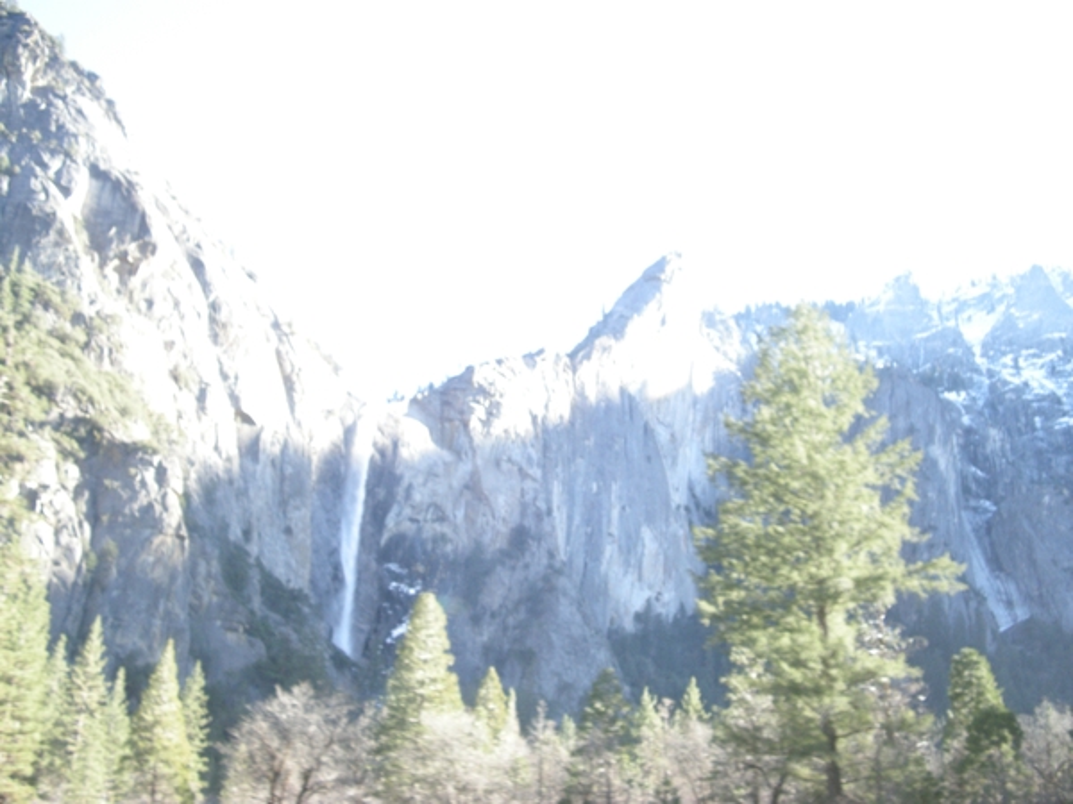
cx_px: 536
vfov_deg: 38.7
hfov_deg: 50.1
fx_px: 1147
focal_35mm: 37
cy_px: 402
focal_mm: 7.9
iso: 325
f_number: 2.8
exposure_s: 1/72.6
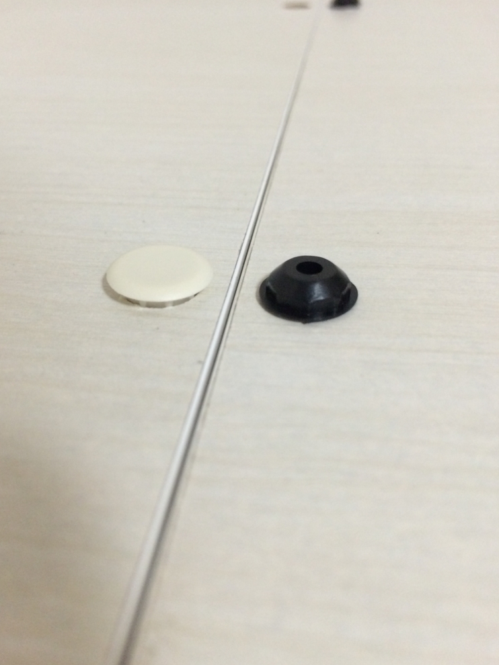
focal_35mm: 30
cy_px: 330
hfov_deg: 46.8
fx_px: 577
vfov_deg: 60.0
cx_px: 246
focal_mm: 4.15
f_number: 2.2
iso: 320
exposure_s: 1/25
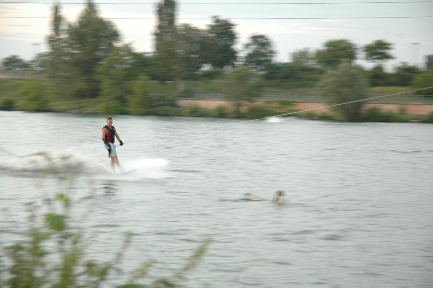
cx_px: 216
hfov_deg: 19.5
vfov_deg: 13.0
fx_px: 1262
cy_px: 144
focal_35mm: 105
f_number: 4.5
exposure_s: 1/30
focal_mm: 70
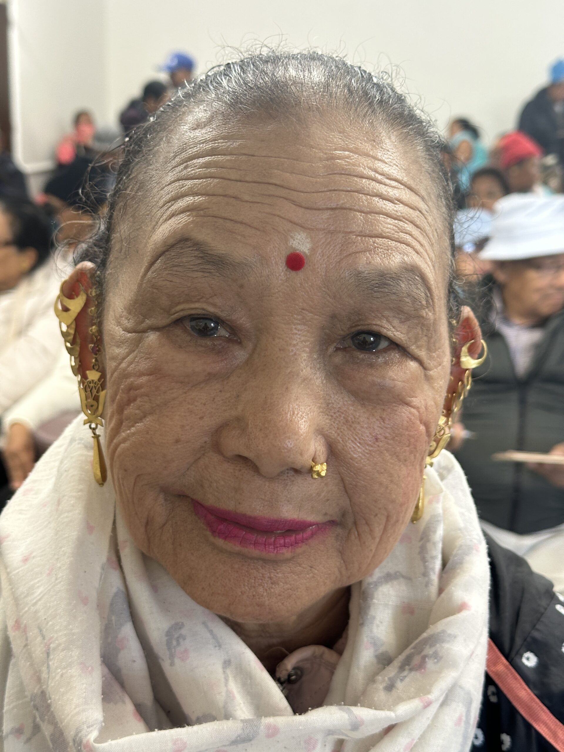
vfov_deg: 39.7
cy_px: 376
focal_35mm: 48
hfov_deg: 30.3
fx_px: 1043
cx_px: 282
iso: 125
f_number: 1.78
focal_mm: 6.86
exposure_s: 1/50
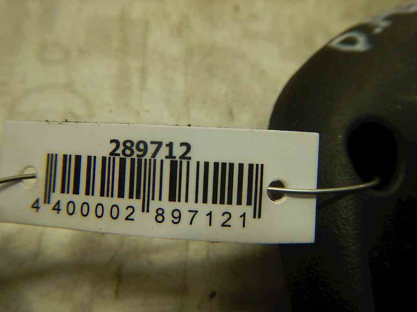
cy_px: 156
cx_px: 208
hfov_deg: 71.6
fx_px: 289
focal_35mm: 24
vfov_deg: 56.8
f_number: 2.8
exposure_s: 1/50
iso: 125
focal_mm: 4.3
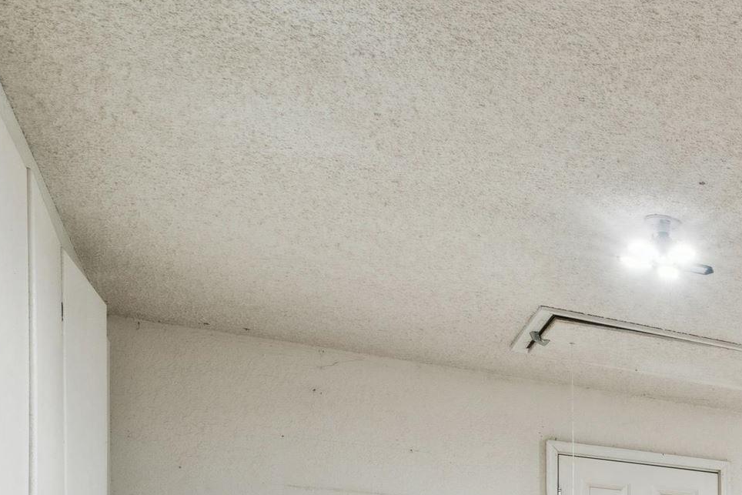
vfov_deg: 23.0
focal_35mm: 51
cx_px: 1097
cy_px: 674
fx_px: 1051
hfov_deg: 27.6
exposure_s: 1/8
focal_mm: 16
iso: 400
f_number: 13
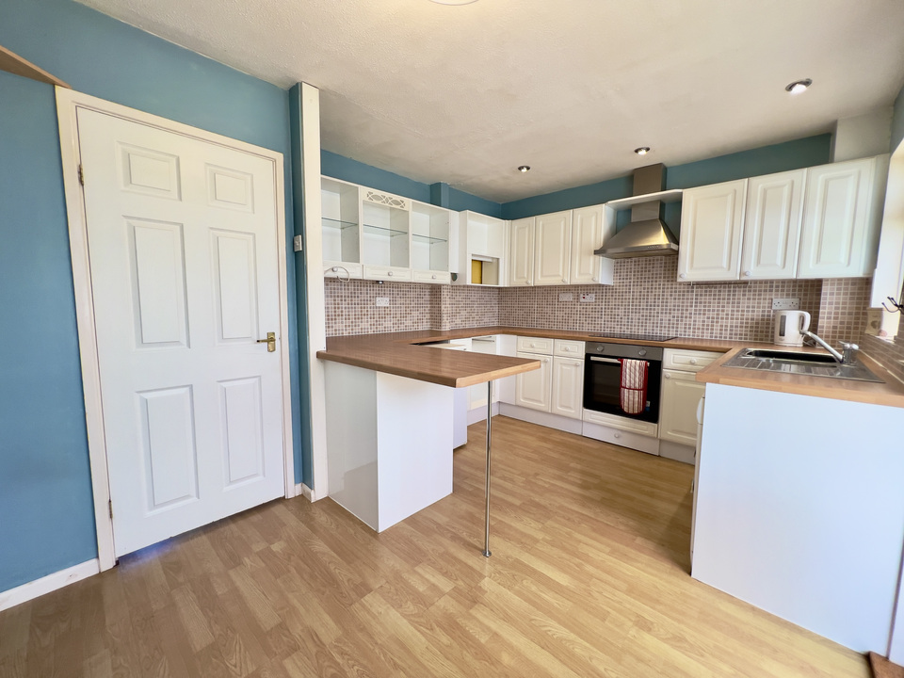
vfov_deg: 89.9
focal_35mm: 13
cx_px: 452
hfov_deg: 106.2
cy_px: 339
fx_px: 339
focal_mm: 1.57
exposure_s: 1/100
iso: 80
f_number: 1.8
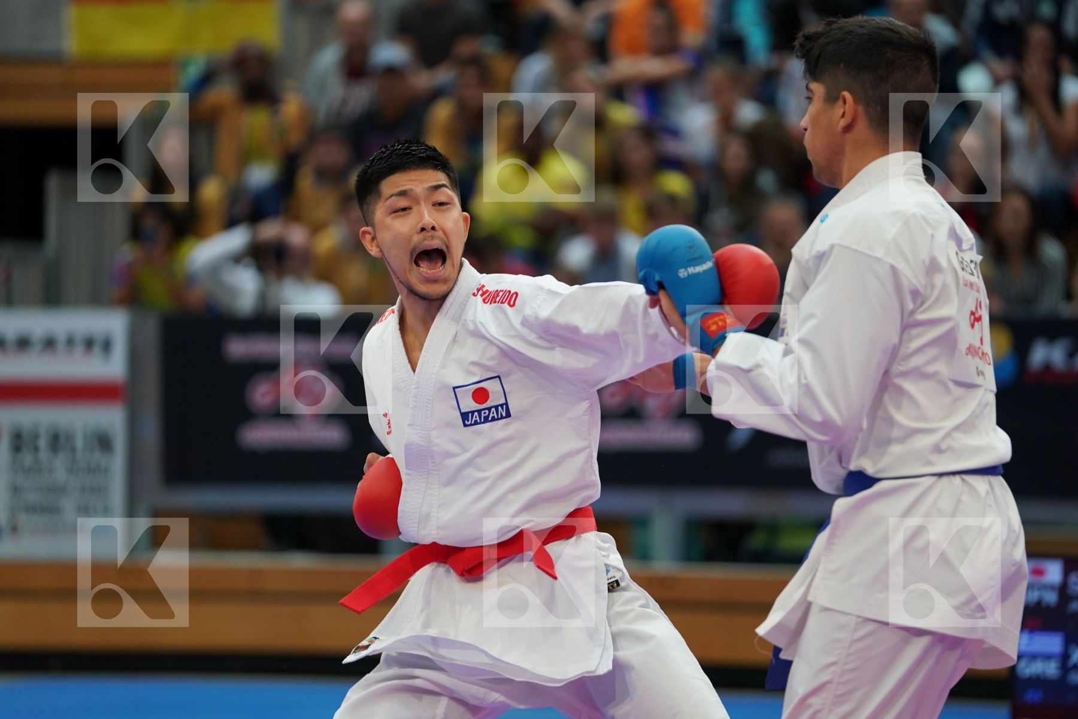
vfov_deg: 7.5
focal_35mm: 182
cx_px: 539
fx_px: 5449
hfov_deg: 11.3
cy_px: 360
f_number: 2.8
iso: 1600
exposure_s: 1/1000
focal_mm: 182
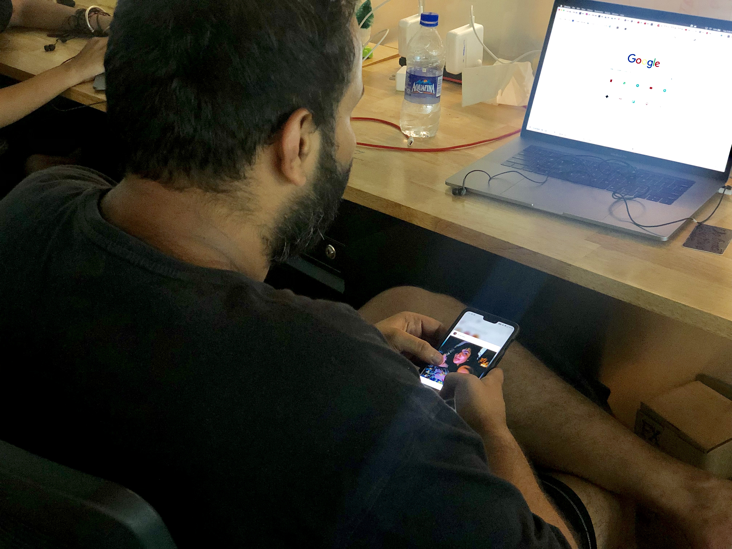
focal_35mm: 52
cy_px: 274
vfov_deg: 28.0
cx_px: 366
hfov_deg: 36.8
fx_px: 1100
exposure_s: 1/24
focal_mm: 6
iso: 160
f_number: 2.4
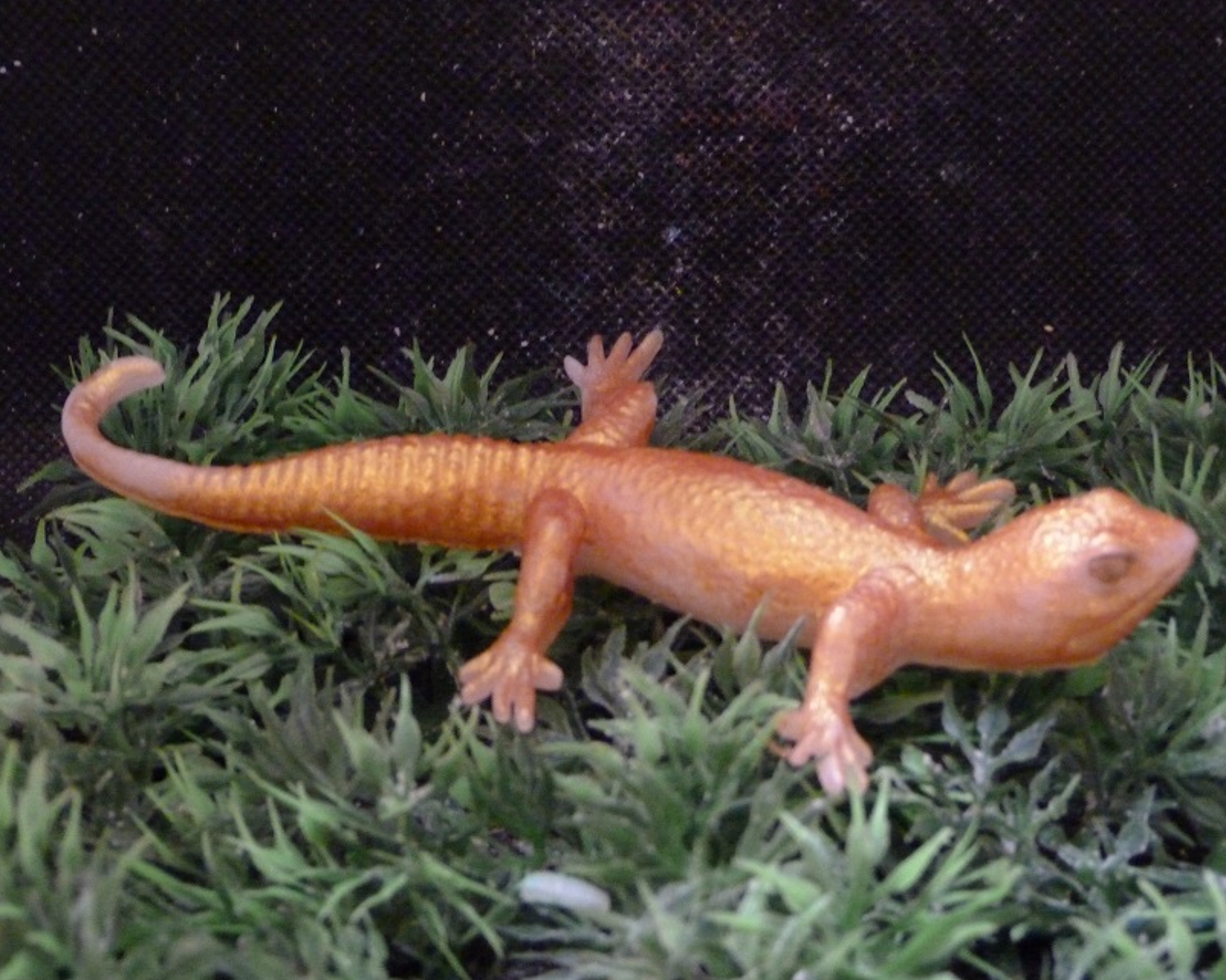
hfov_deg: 23.6
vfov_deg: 18.9
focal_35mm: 81
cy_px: 492
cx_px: 619
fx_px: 2938
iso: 800
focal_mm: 13.8
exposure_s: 1/8
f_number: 3.3
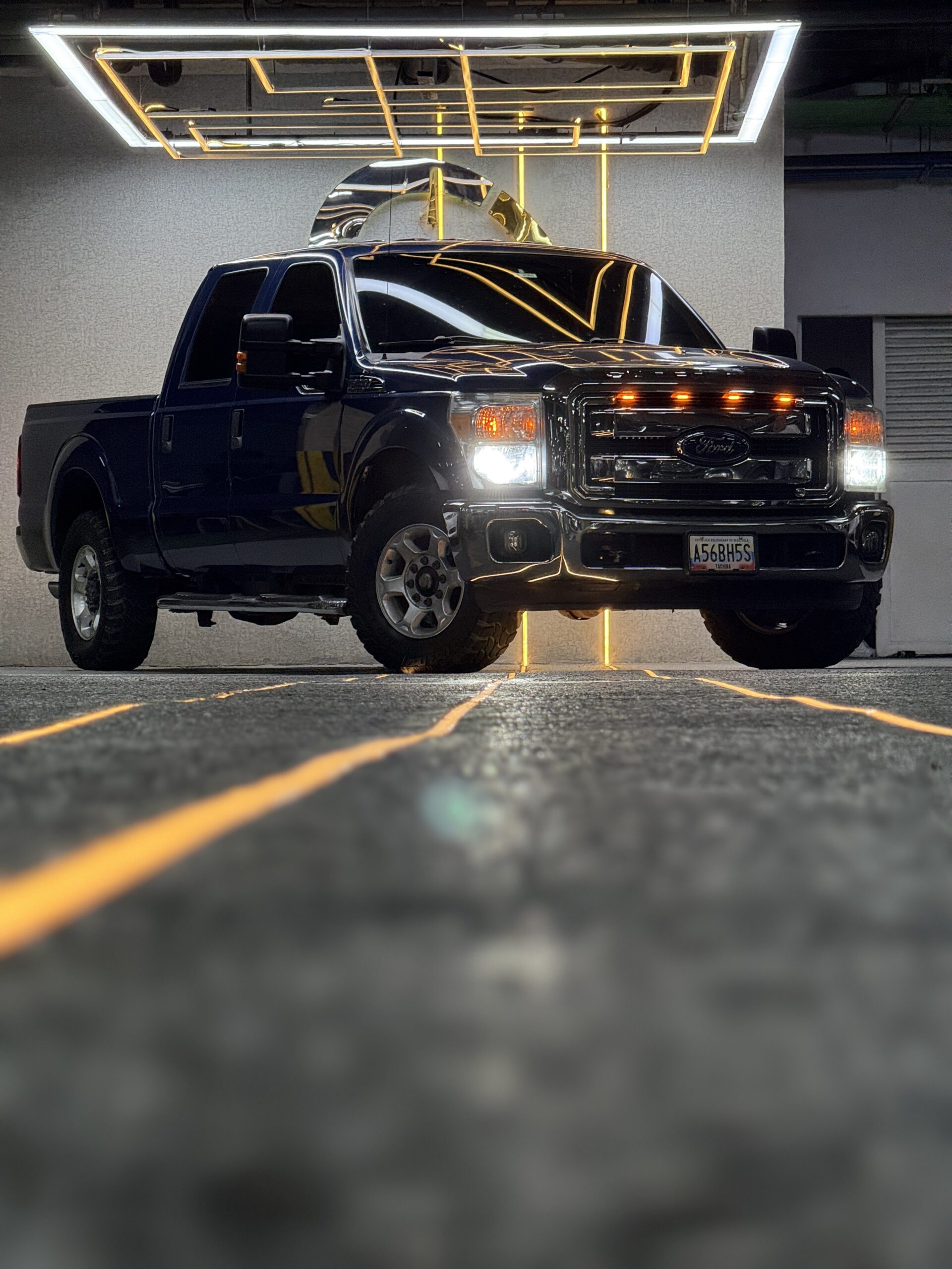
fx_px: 4400
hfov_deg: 12.3
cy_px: 634
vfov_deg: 16.4
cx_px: 476
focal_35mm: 120
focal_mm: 15.66
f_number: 2.8
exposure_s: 1/120
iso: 100
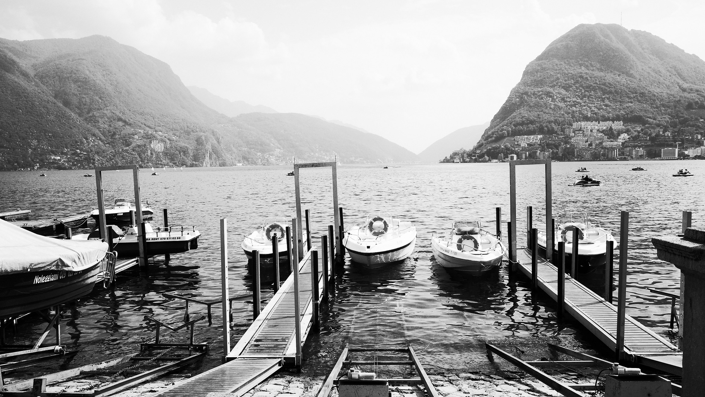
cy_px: 211
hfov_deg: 64.3
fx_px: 561
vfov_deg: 38.9
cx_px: 355
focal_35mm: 30
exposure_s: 1/4000
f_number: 5.6
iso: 800
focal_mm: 18.3
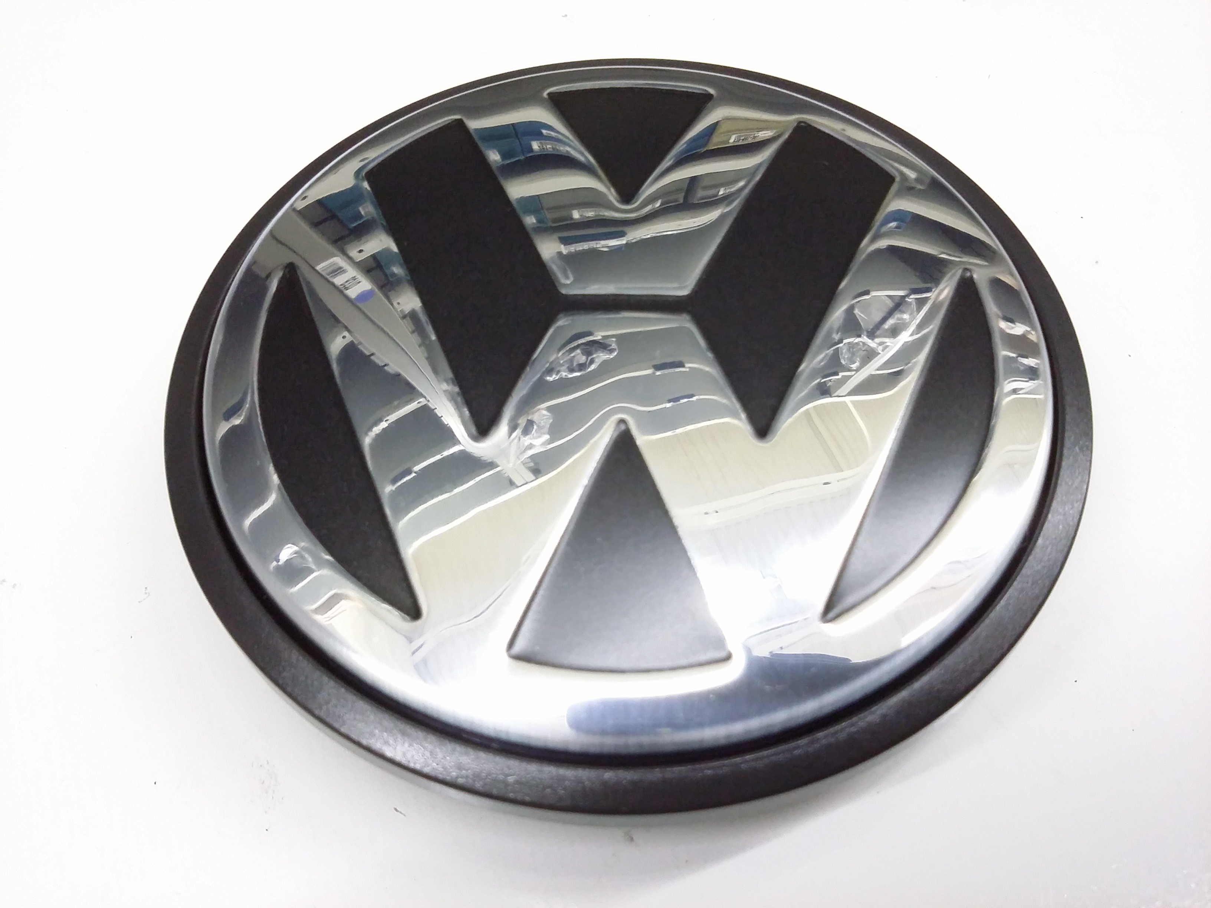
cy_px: 454
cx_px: 606
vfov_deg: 44.2
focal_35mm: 32
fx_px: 1119
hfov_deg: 56.8
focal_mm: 3.4
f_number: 2.4
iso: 200
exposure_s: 1/15
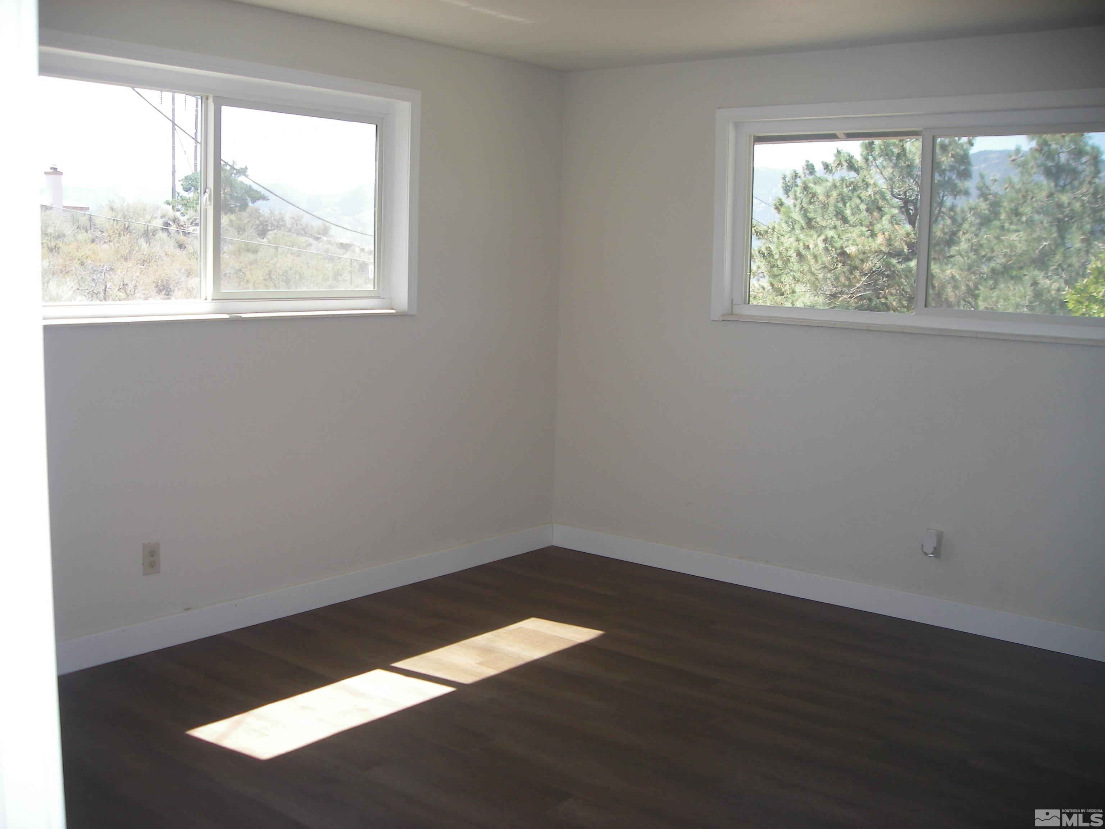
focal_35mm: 38
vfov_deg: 37.7
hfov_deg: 49.0
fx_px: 1213
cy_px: 414
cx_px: 552
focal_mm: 6.2
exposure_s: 1/160
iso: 64
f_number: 2.7
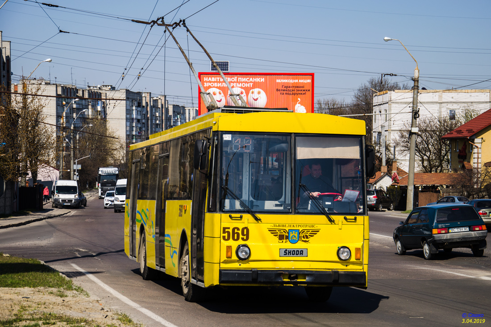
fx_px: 1268
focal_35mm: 93
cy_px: 164
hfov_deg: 21.9
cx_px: 246
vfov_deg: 14.7
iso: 100
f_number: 5.3
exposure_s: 1/640
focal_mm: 62
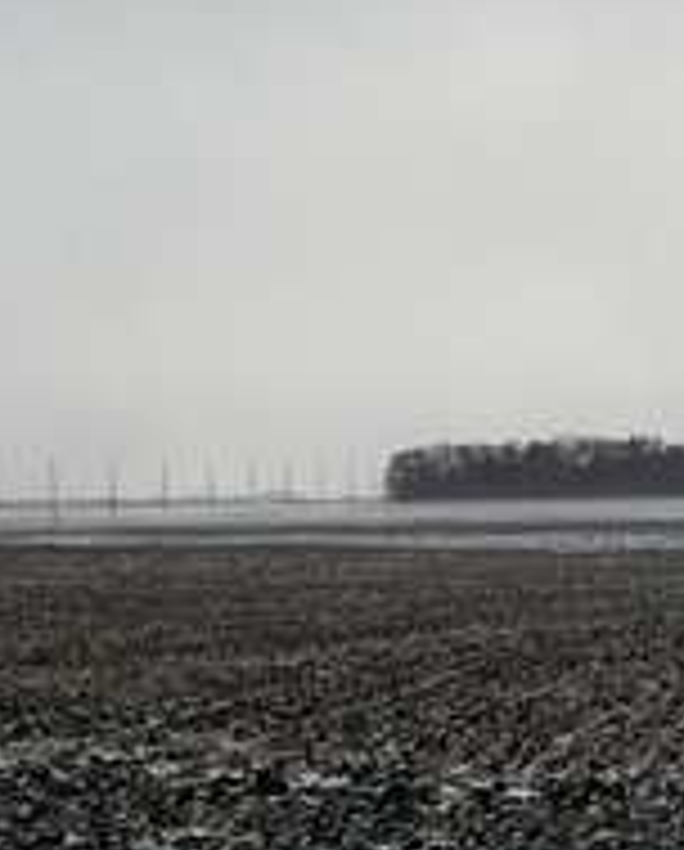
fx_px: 3935
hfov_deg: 9.8
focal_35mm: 156
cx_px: 754
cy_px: 537
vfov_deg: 12.3
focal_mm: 6.76
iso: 64
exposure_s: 1/11364
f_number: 1.78
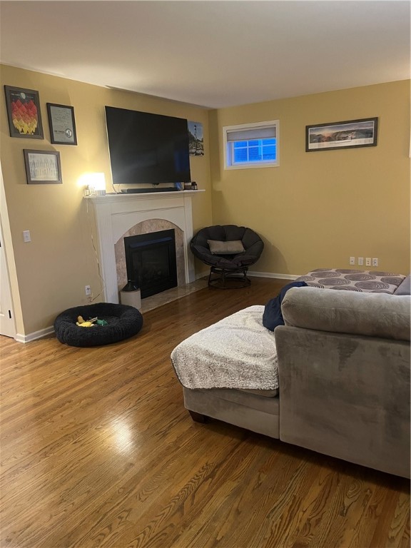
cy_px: 274
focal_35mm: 26
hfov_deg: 53.1
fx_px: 412
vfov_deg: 67.3
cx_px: 206
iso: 500
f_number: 1.6
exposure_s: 1/40
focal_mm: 5.1
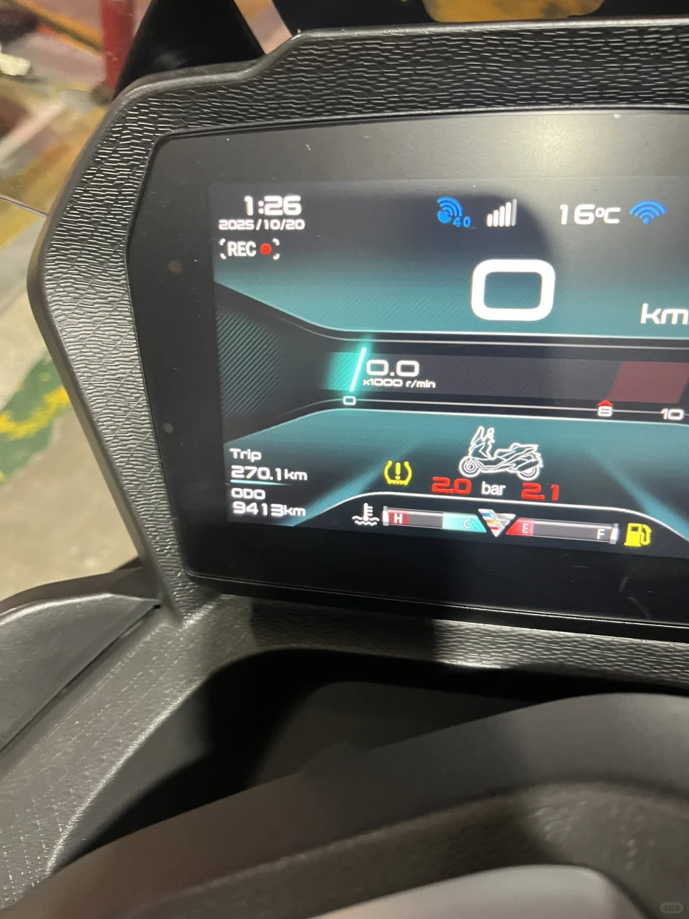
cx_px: 344
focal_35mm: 26
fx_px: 690
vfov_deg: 67.3
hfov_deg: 53.1
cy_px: 460
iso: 400
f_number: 1.6
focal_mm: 5.1
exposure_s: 1/33
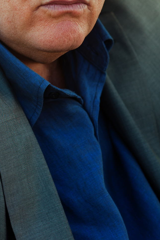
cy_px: 11
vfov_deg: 9.1
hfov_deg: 6.1
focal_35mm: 225
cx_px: 32
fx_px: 1502
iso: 250
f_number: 4.5
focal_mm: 105
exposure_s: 1/320
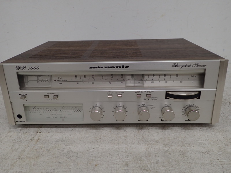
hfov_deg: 60.0
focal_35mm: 30
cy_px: 86
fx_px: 200
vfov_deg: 46.8
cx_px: 116
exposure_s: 1/60
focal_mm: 5.5
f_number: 2.3
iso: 100
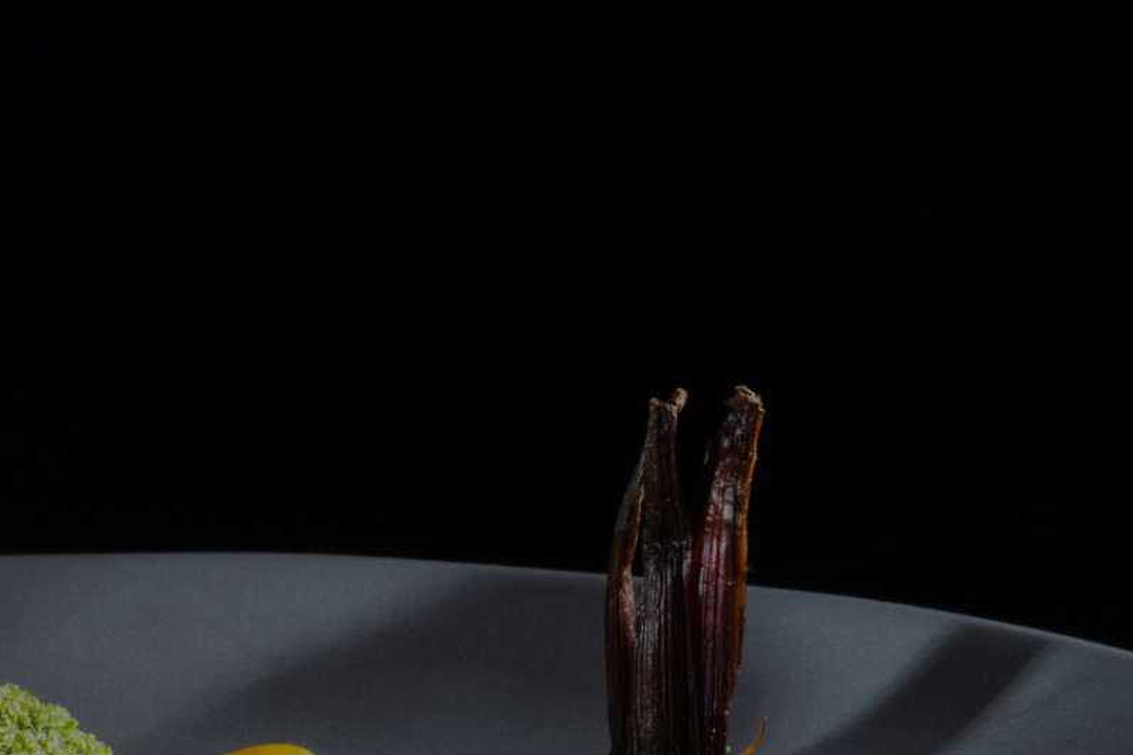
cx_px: 205
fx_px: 7929
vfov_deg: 5.4
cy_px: 807
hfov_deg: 8.2
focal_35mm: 252
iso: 320
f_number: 22
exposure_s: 1/80
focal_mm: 105
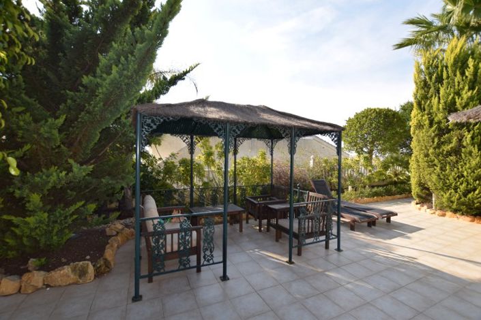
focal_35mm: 15
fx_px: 200
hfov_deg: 100.4
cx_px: 240
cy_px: 160
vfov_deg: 77.3
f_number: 7.1
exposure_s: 1/200
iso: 100
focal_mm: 10
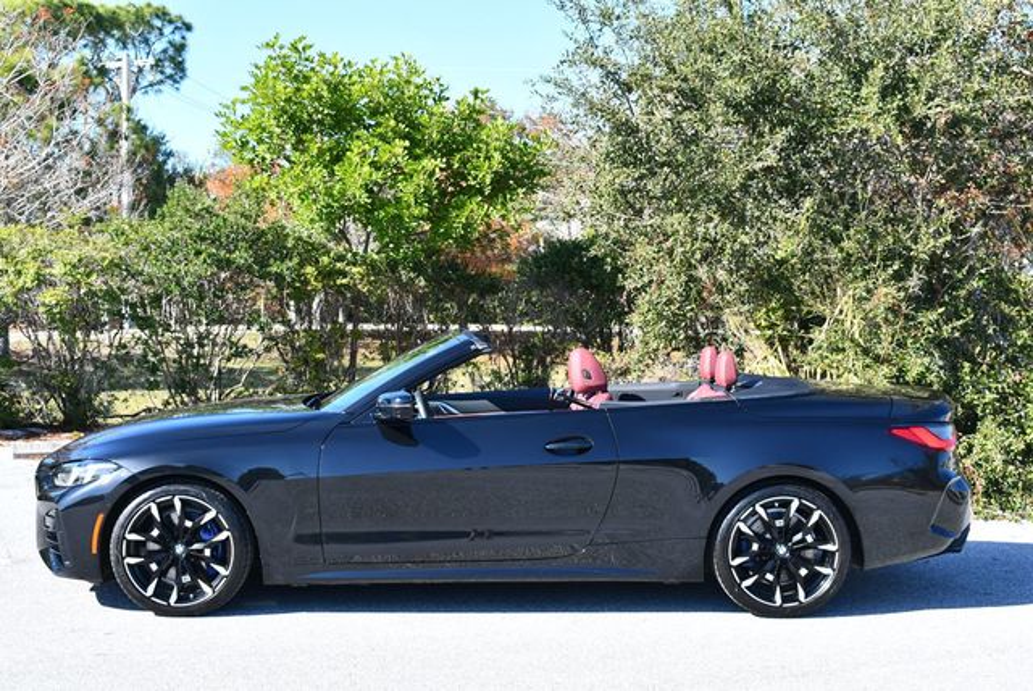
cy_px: 346
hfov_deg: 35.6
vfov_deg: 24.2
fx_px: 1608
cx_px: 516
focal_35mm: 56
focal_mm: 28
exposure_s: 1/250
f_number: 7.1
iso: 200
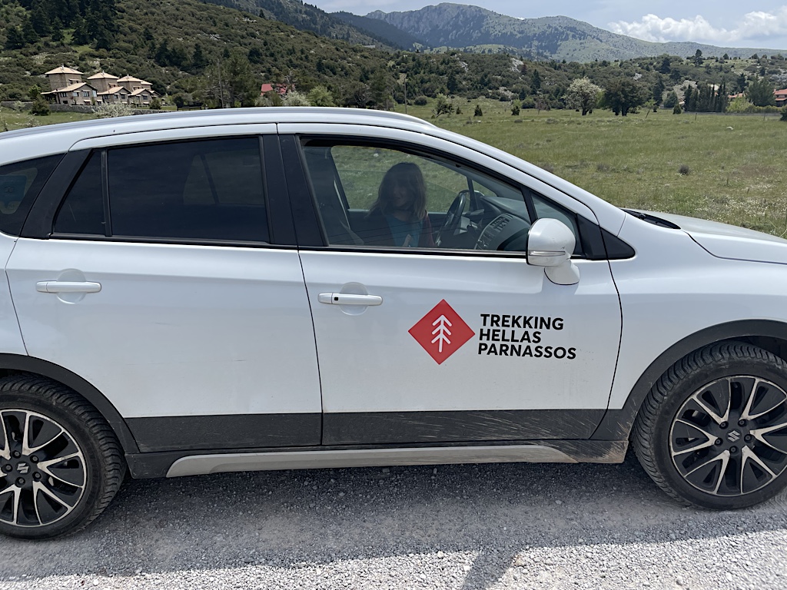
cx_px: 394
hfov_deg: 67.3
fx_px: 591
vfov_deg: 53.1
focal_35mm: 26
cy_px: 295
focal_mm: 4.2
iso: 32
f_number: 1.6
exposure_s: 1/4651
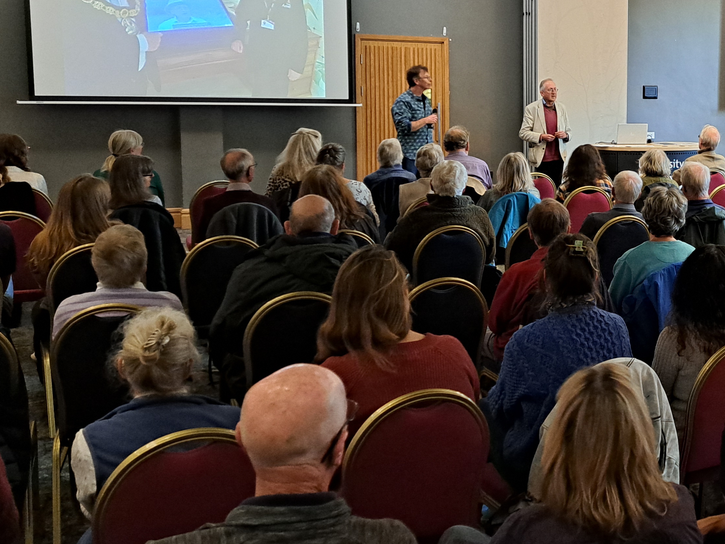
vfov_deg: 29.1
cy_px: 234
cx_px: 669
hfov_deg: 35.6
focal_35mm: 50
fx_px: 1047
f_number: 1.8
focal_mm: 5.23
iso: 400
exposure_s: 1/30
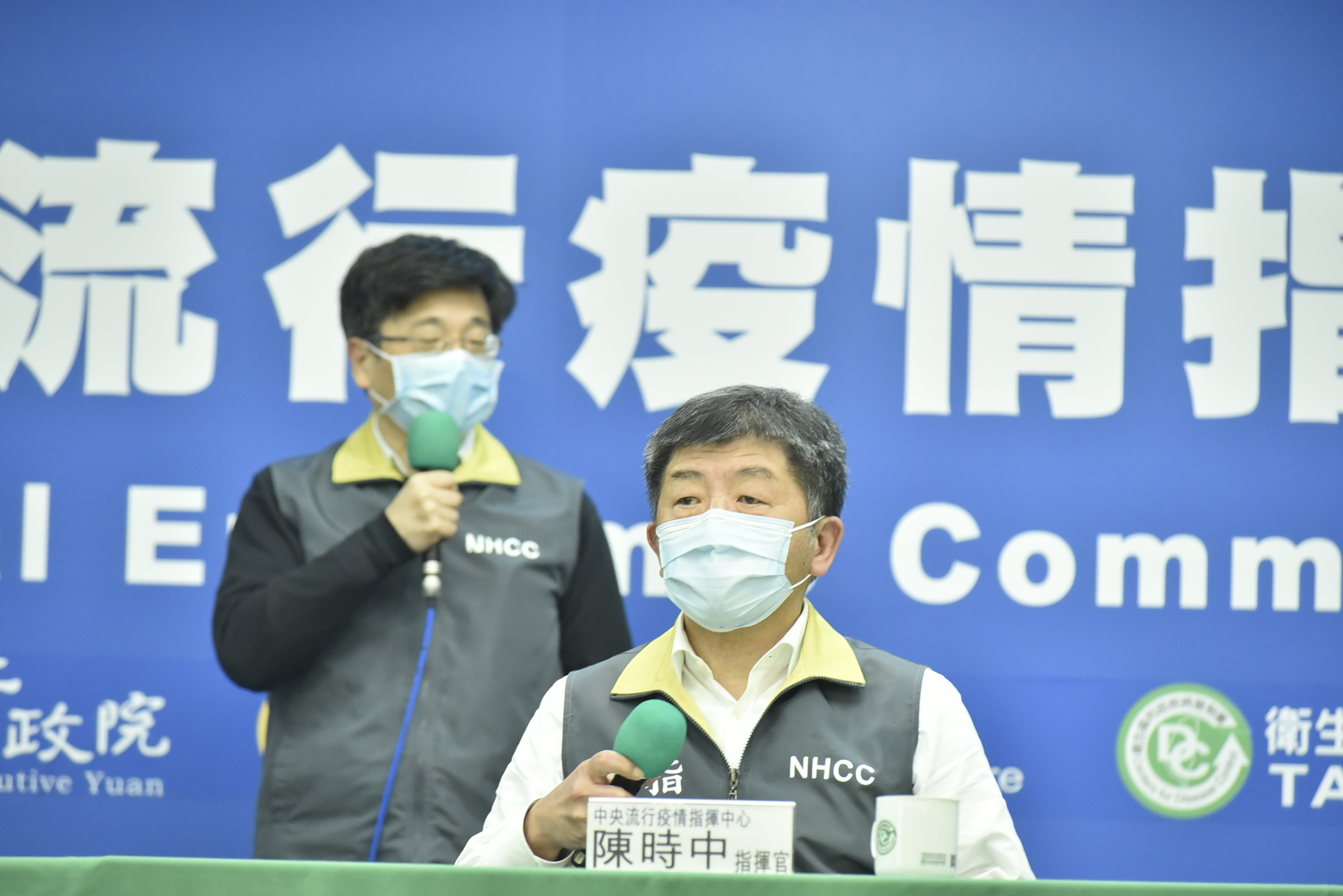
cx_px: 672
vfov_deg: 6.9
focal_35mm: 200
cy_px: 448
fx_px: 7464
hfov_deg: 10.3
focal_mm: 200
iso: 4000
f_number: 5.6
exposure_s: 1/250
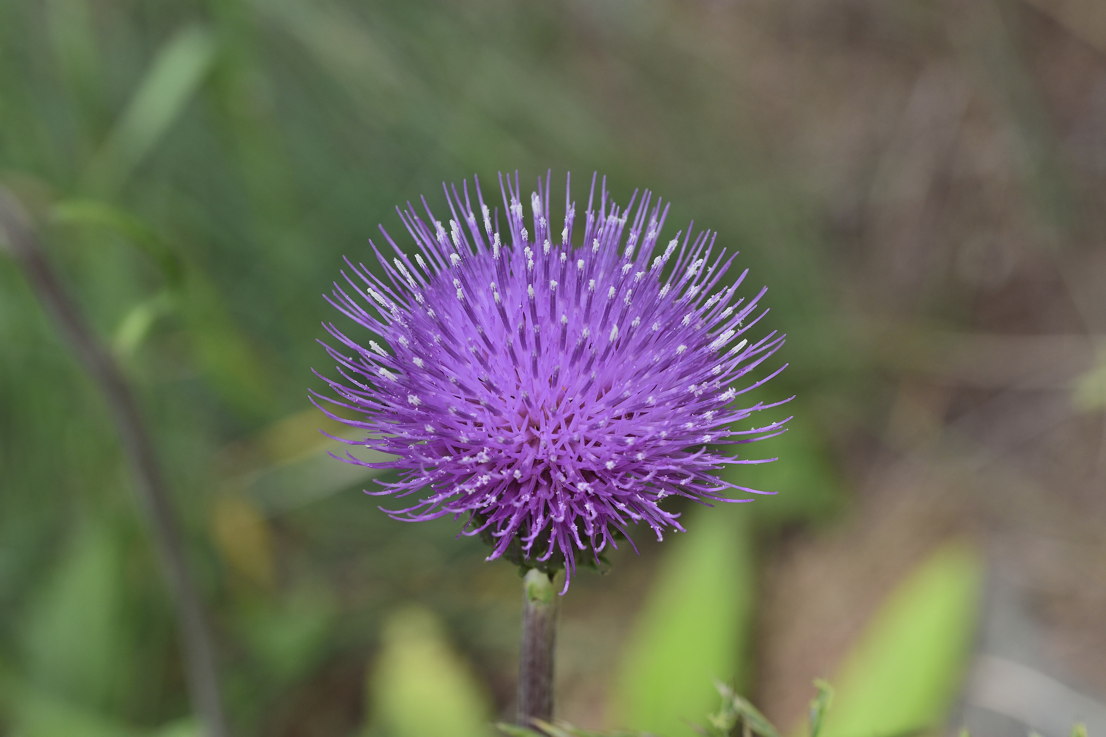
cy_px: 368
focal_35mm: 158
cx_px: 553
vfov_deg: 8.7
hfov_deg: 13.0
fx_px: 4838
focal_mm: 105
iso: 200
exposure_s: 1/125
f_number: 9
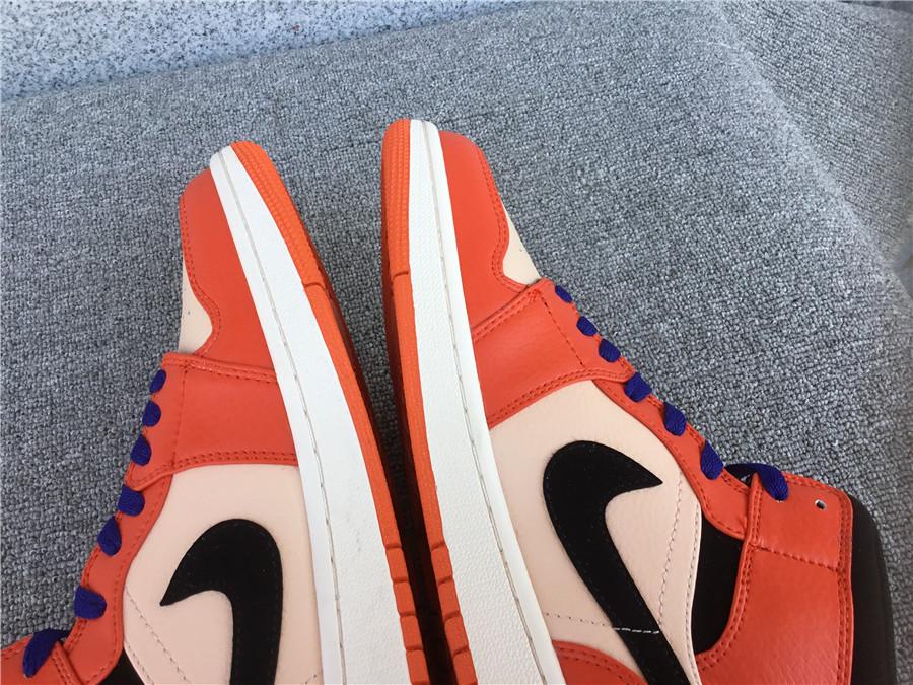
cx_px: 456
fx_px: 818
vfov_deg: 45.4
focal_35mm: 31
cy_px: 342
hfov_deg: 58.4
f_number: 2.4
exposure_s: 1/255
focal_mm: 3.3
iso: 25
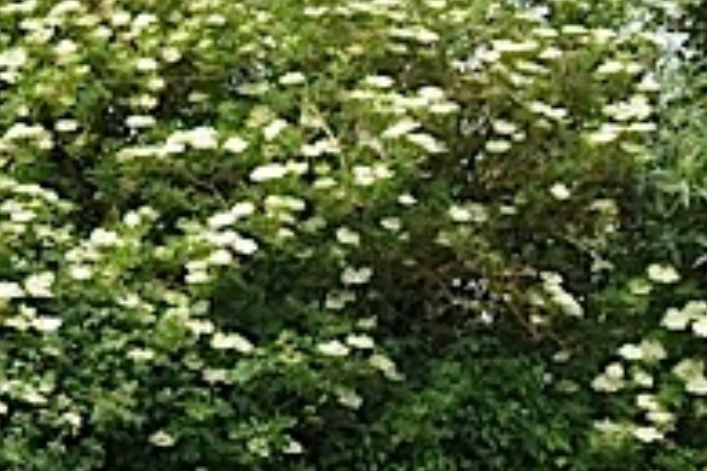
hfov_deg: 4.8
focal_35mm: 430
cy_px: 777
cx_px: 805
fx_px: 8444
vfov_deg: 3.2
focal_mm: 70
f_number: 5.6
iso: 100
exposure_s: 1/250
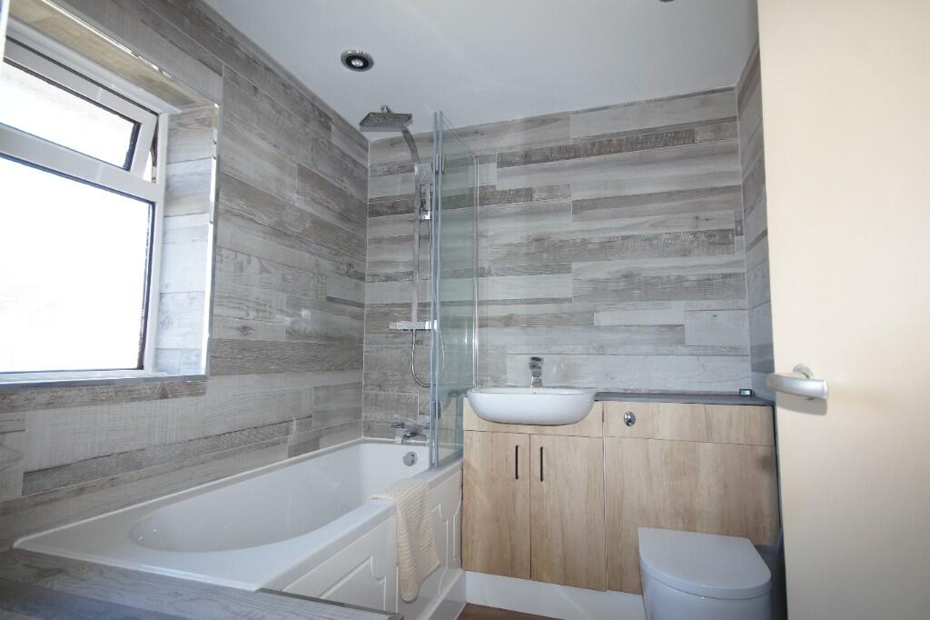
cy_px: 310
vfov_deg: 67.3
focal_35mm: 18
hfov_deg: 90.0
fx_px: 465
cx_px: 465
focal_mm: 12
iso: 800
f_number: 4.5
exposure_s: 1/160
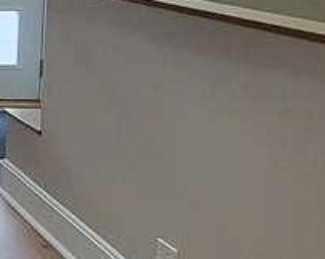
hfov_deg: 14.7
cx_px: -426
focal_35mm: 90
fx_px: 865
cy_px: 26
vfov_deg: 16.8
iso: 400
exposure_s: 1/60
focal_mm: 2.2
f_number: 2.2
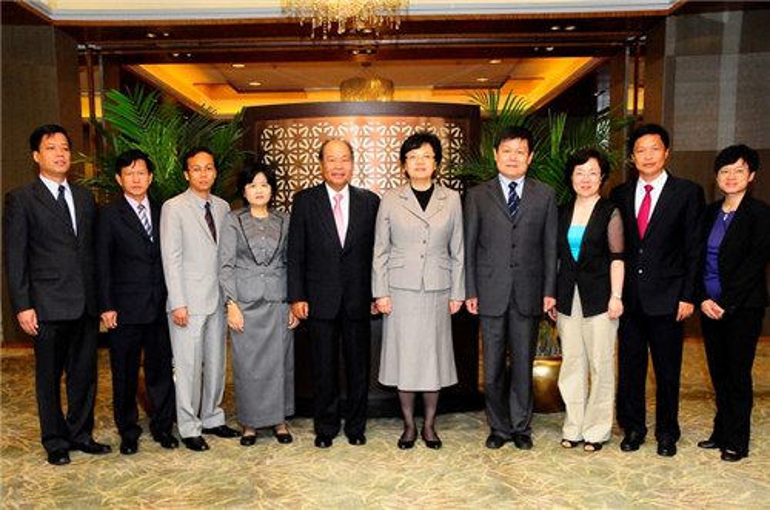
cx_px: 385
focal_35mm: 33
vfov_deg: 39.8
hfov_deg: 57.3
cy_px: 255
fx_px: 704
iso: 3200
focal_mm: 22
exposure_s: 1/250
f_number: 6.3
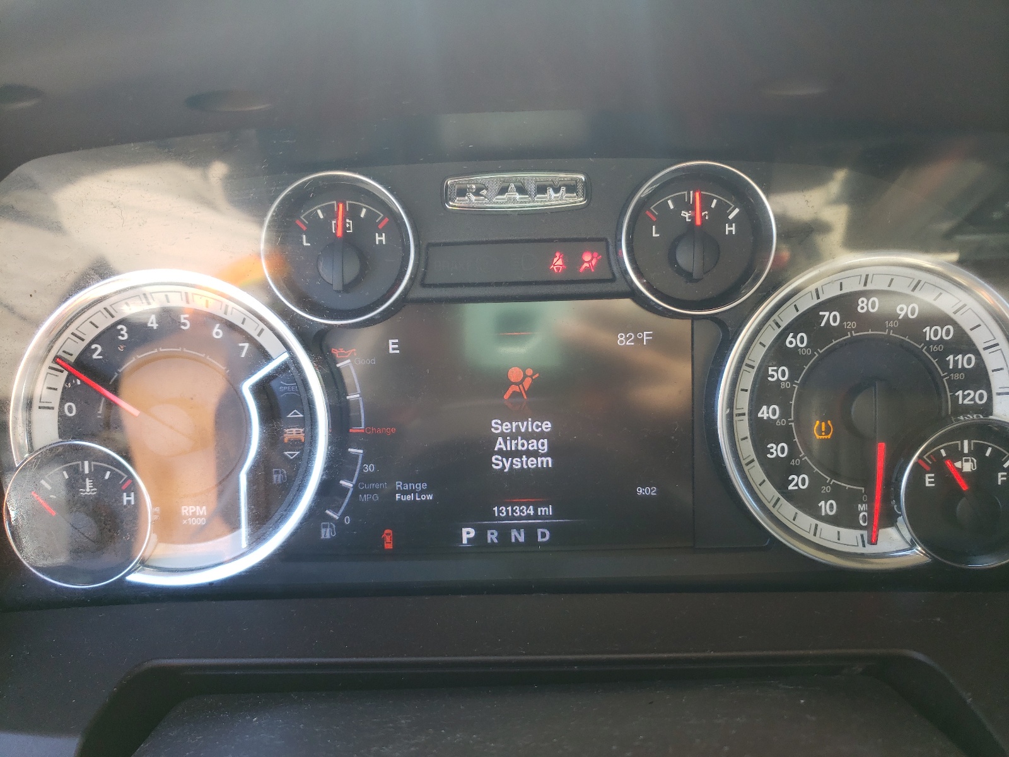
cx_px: 504
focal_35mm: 26
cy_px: 378
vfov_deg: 53.1
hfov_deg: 67.3
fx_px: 758
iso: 50
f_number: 1.5
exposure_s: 1/149
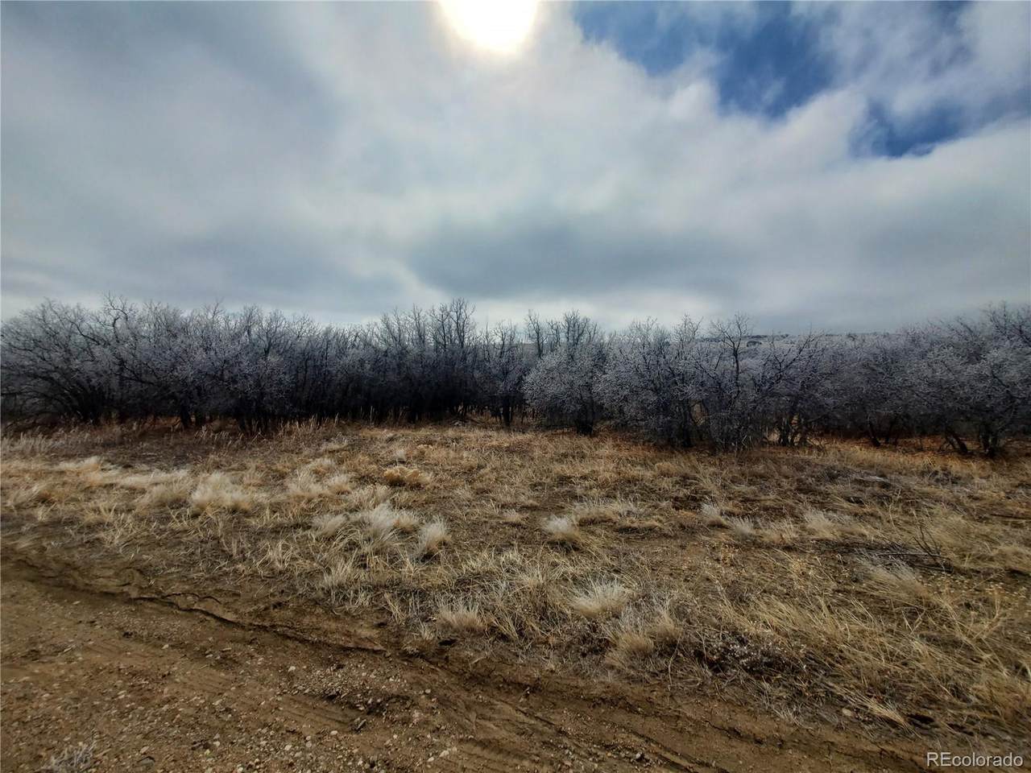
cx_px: 516
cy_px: 386
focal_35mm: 13
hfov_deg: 106.2
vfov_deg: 89.9
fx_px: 387
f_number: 2.2
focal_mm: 1.8
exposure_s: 1/5158
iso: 50
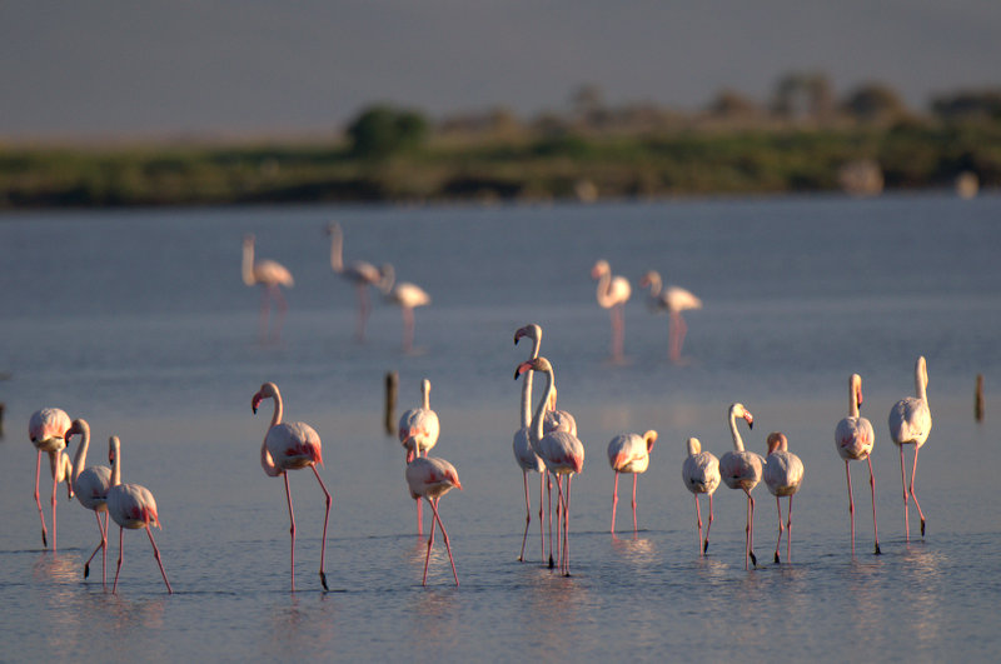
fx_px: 29154
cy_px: 332
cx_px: 500
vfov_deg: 1.3
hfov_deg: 2.0
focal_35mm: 1050
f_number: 5.6
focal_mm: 700
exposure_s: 1/2000
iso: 400
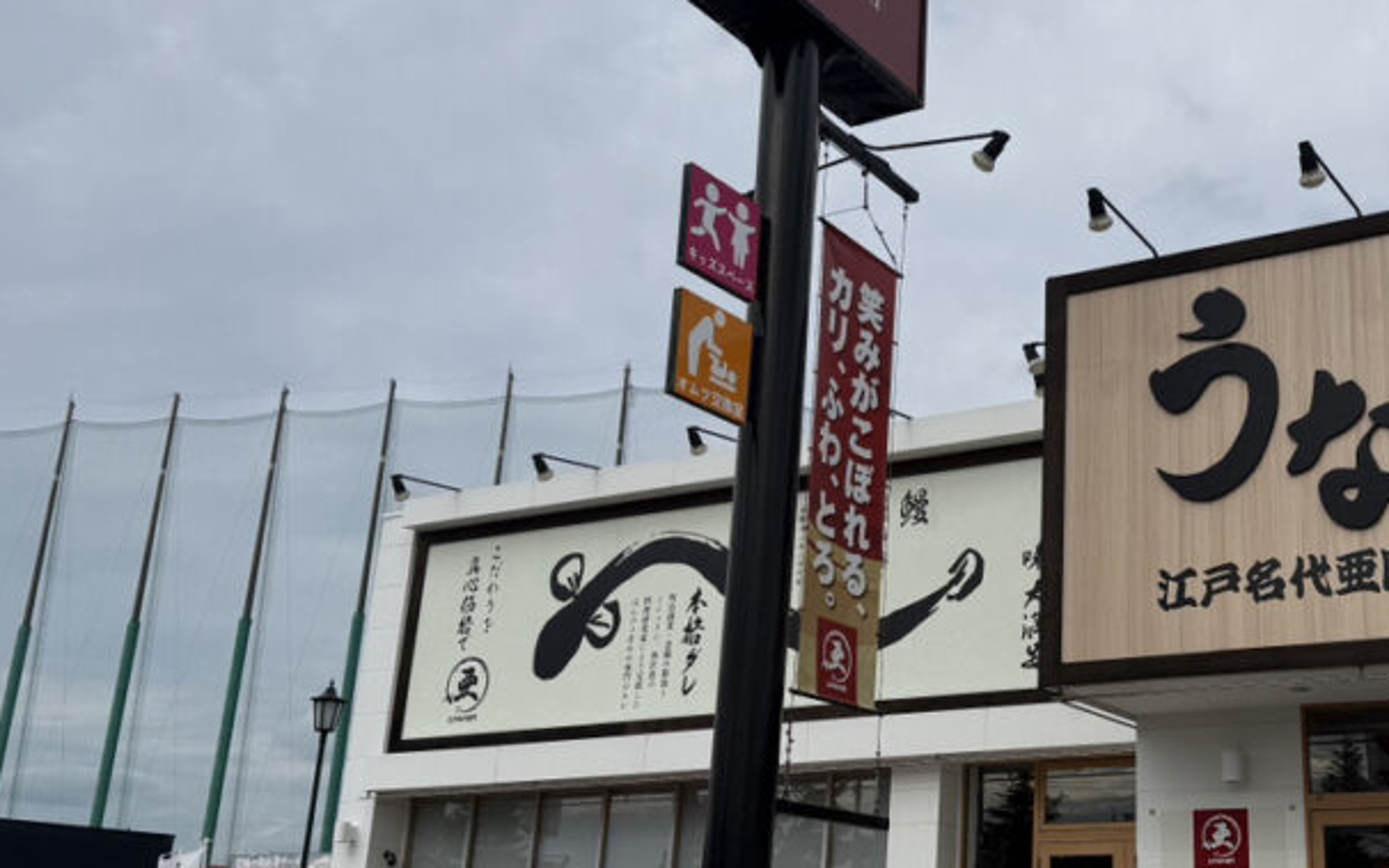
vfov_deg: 29.9
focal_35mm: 43
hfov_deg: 44.4
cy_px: 447
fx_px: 1628
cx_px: 1075
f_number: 1.78
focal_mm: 6.76
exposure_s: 1/7353
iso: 80
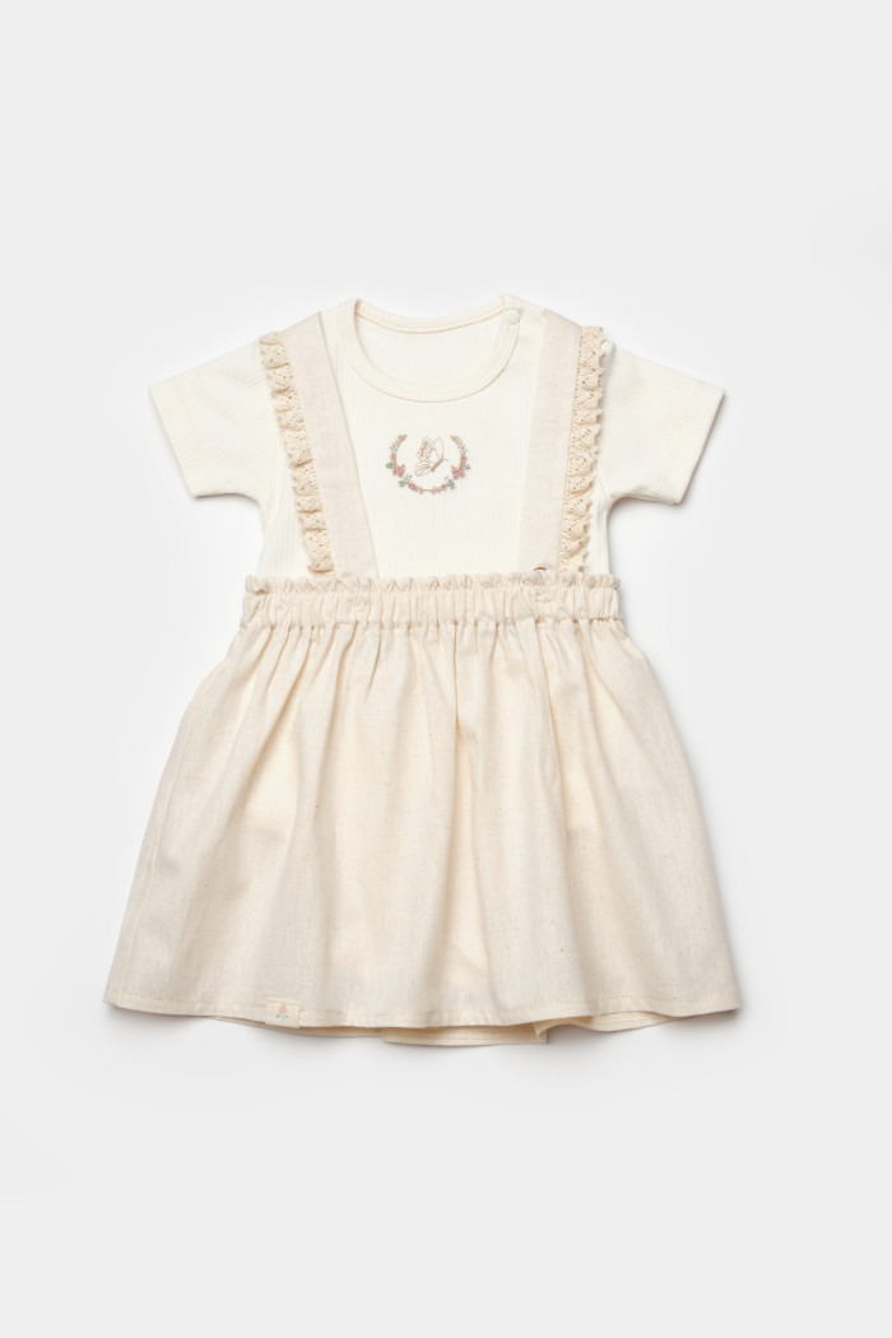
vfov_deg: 41.9
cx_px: 446
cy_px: 669
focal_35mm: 47
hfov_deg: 28.6
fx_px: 1747
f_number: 14
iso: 125
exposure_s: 1/125
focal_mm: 31.5
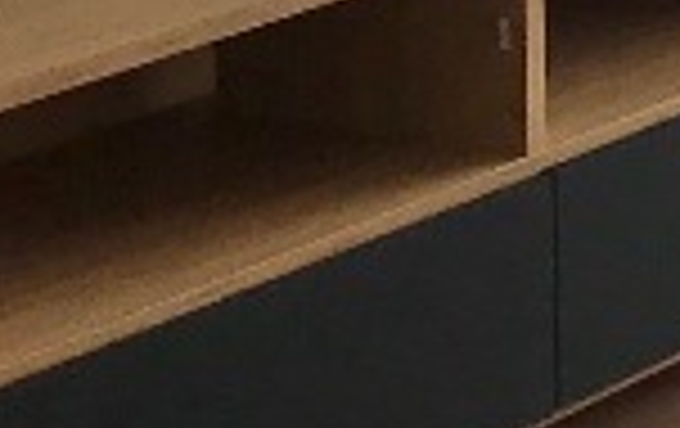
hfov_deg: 8.6
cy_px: -915
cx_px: 2045
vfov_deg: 6.0
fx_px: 3732
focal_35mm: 201
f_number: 1.8
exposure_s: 1/278
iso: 20
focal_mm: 3.99
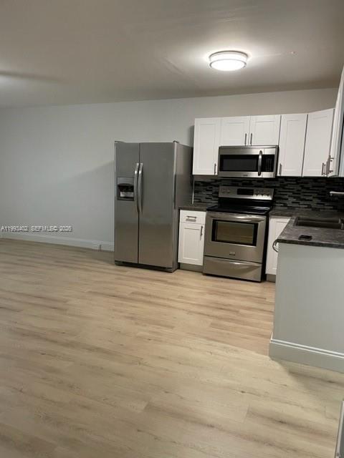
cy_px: 229
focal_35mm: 26
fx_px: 345
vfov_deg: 67.3
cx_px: 172
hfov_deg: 53.1
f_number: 1.6
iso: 160
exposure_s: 1/60
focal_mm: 4.2
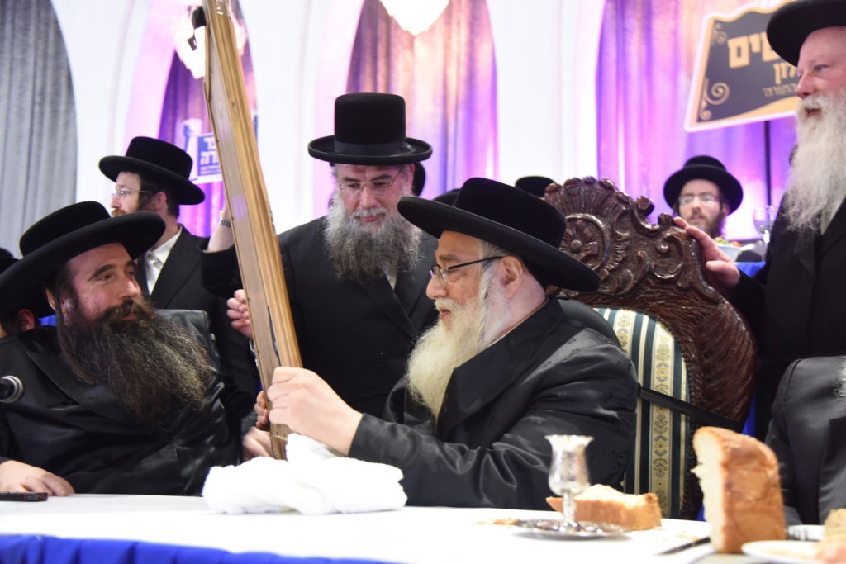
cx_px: 423
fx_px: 1081
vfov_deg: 29.3
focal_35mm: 46
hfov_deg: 42.7
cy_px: 282
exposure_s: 1/100
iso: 1600
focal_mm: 46
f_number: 4.5
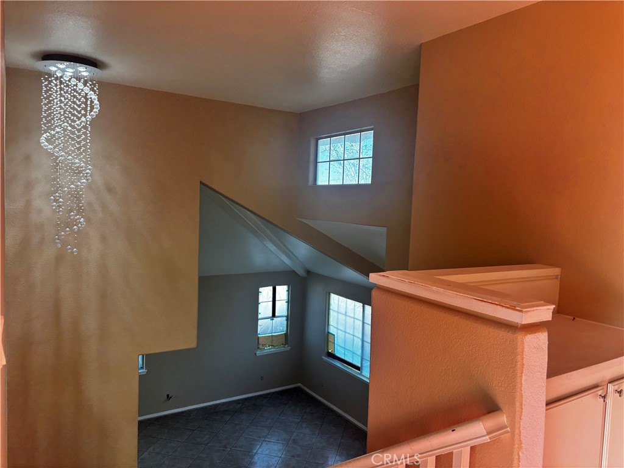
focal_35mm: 26
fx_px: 469
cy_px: 234
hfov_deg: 67.3
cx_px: 312
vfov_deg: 53.1
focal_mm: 5.96
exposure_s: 1/163
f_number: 1.6
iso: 64
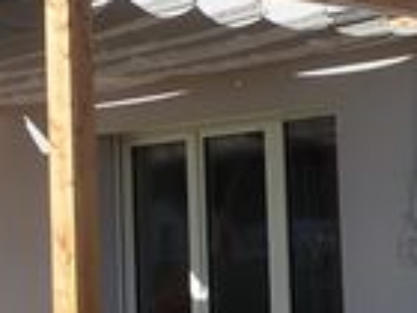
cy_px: 173
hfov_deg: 13.9
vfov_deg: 10.8
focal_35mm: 137
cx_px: -95
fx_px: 1650
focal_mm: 5.87
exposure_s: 1/125
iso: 100
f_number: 9
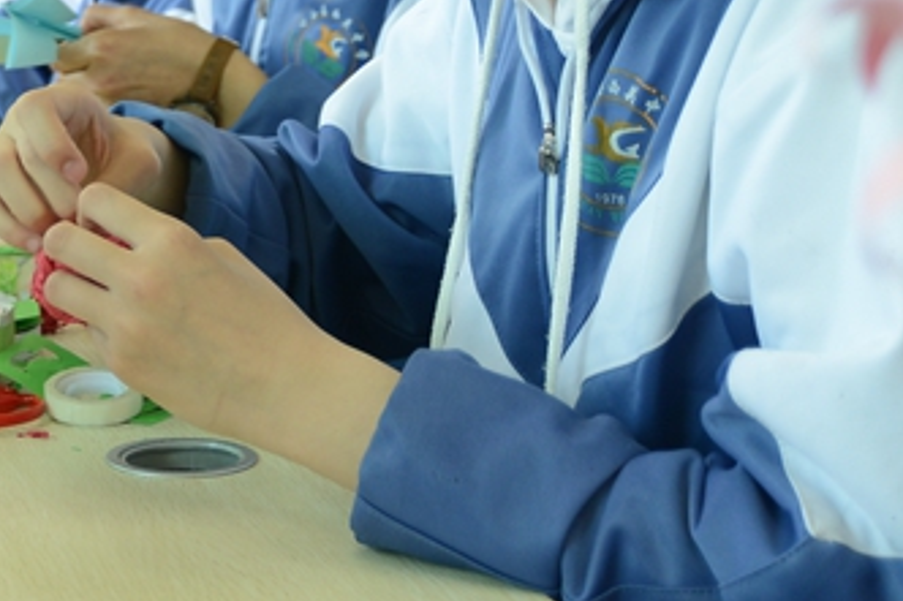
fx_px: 2858
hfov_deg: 16.4
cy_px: -30
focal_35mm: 114
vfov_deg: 11.9
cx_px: -441
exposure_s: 1/40
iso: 500
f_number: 4.5
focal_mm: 35
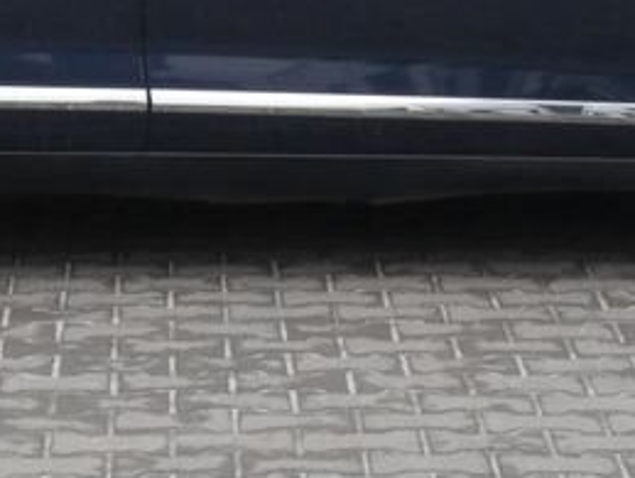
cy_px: -159
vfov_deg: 6.4
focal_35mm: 229
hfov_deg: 8.6
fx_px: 4207
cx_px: 208
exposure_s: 1/80
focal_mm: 10.4
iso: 160
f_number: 5.6
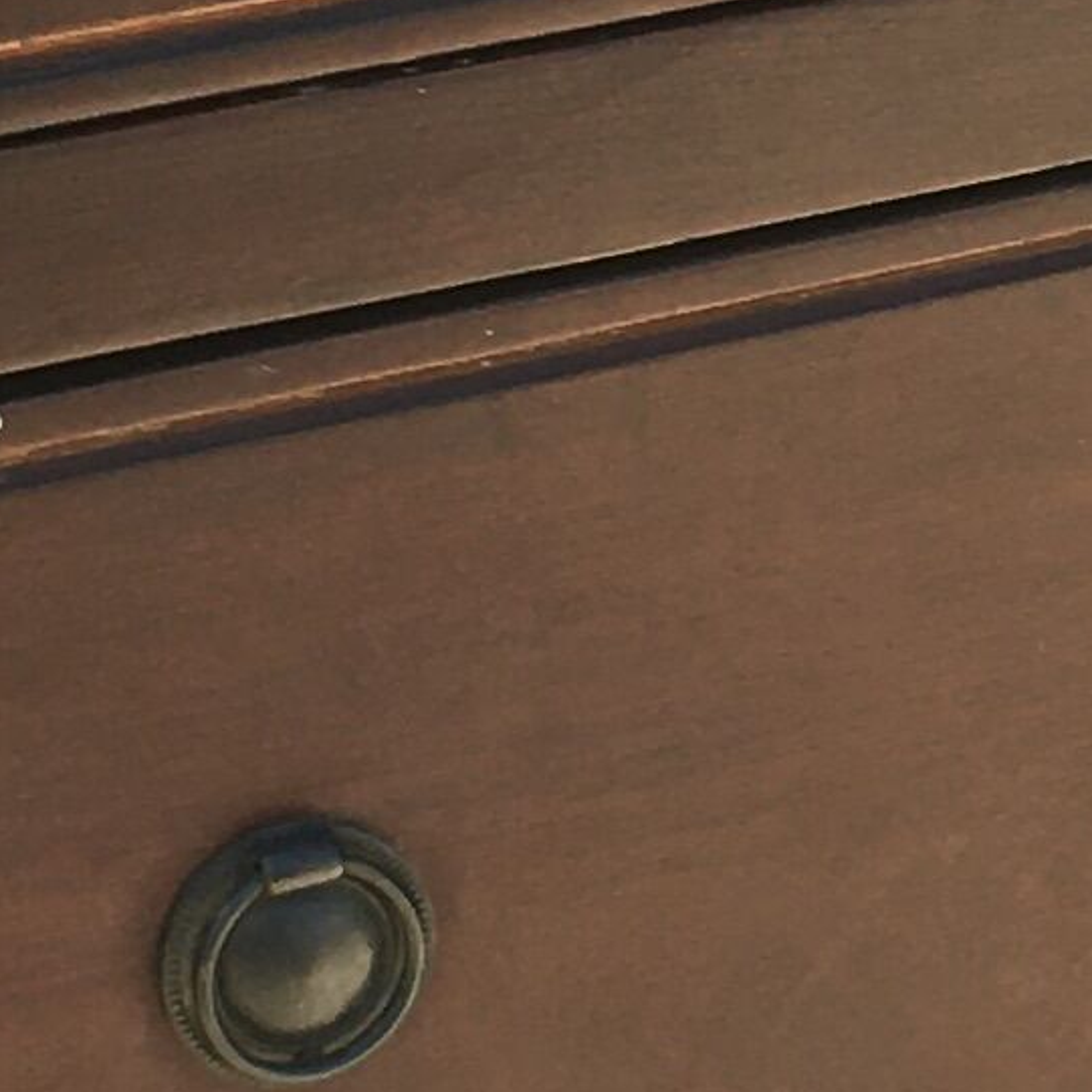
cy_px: 634
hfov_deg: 8.9
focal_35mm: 191
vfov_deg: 9.2
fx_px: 6817
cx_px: 1724
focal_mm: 4.15
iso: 25
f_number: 2.2
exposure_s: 1/409
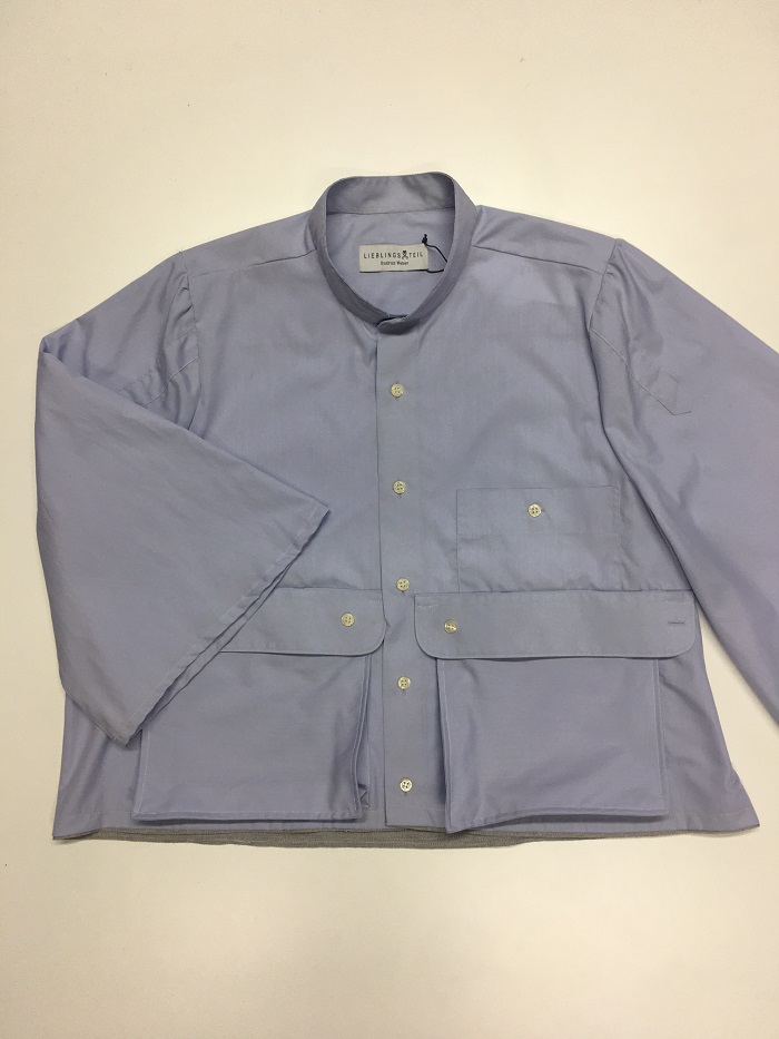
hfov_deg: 48.2
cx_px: 390
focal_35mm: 29
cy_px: 520
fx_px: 870
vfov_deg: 61.7
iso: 40
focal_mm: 4.15
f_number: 2.2
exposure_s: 1/100
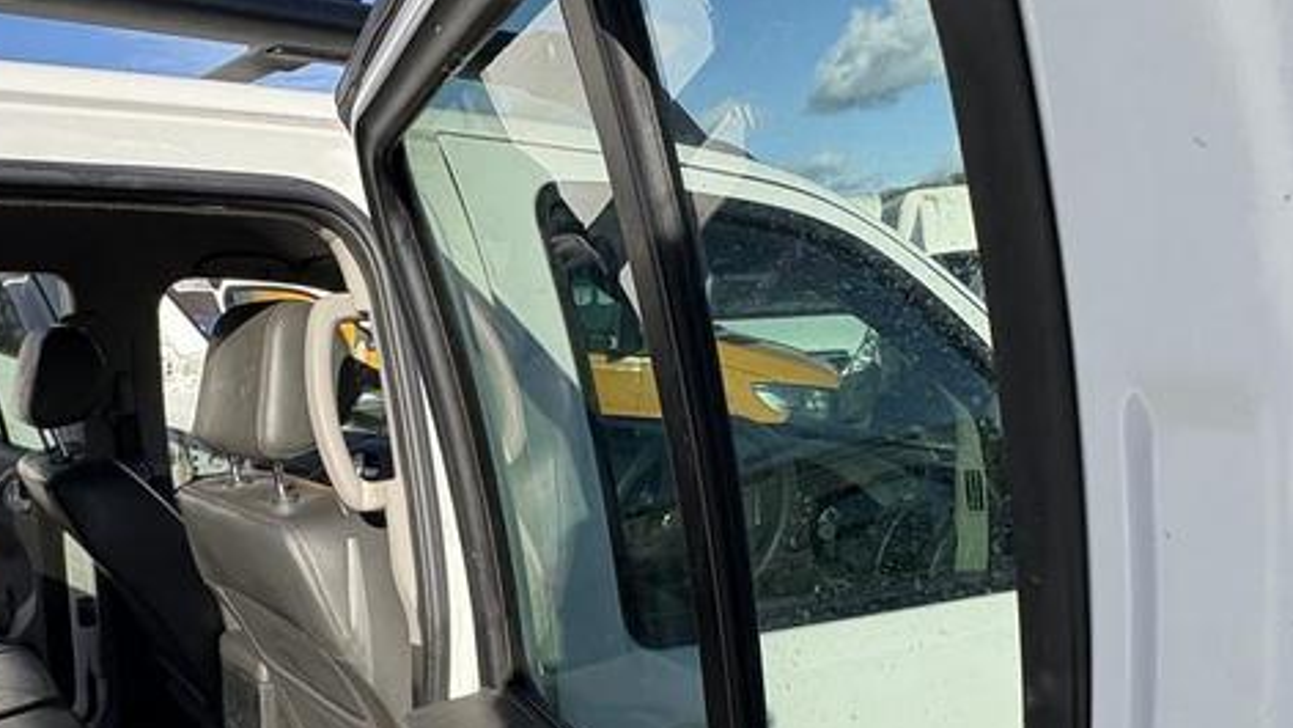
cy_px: 657
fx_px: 994
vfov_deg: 37.5
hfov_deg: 62.0
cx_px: 310
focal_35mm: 29
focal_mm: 2.22
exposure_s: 1/561
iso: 40
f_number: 2.2
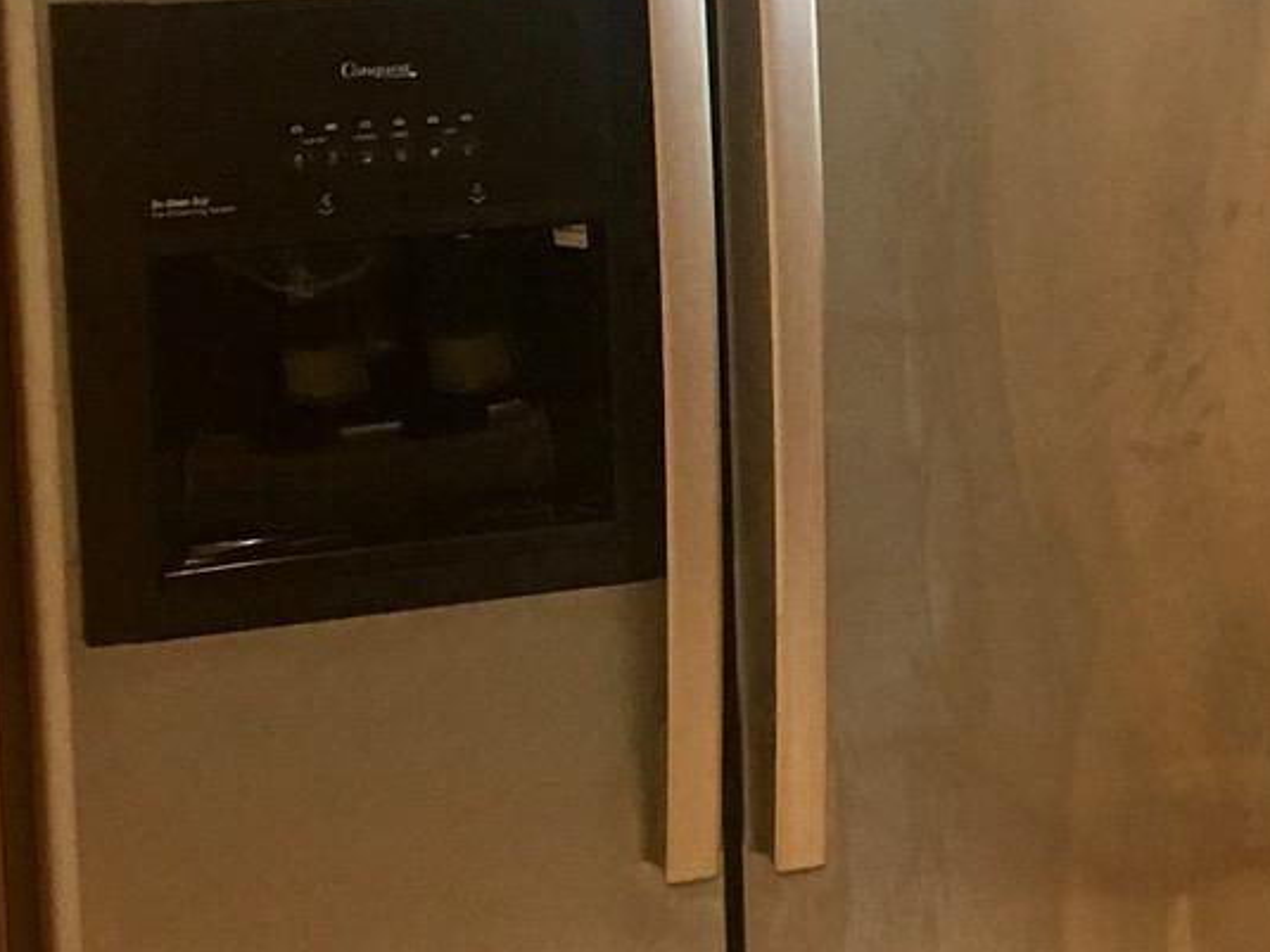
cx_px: 1567
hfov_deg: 16.9
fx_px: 4071
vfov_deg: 13.2
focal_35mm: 111
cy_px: 123
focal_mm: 4.15
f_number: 2.2
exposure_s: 1/15
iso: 50
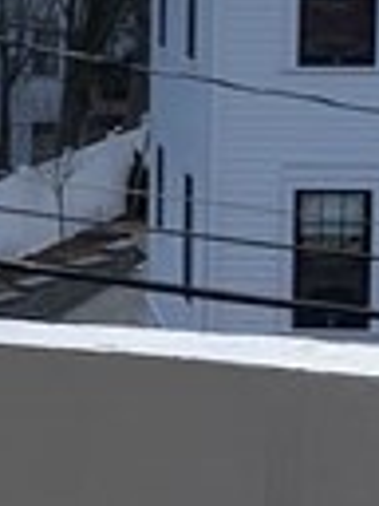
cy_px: 206
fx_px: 2277
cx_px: -525
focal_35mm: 156
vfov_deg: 12.7
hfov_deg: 8.7
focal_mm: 4.25
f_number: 1.8
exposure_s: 1/2611
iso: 25
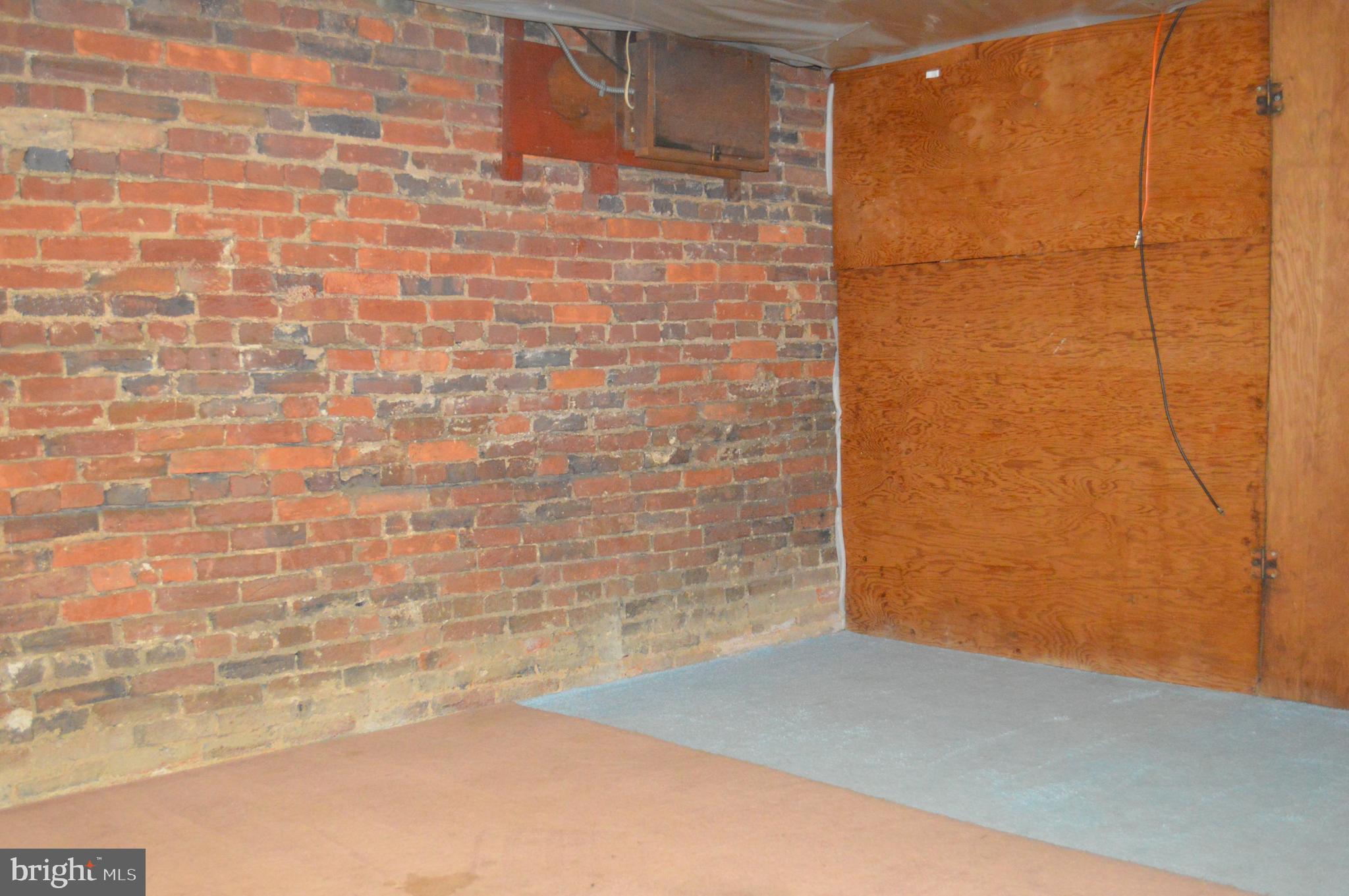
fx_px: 1460
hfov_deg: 49.6
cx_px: 674
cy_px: 448
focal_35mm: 39
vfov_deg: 34.1
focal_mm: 26
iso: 3200
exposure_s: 1/60
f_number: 4.2
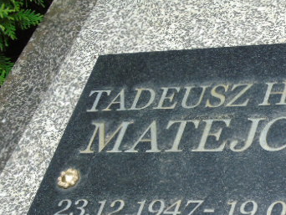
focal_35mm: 116
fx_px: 959
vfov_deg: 12.7
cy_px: 197
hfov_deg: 16.8
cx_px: 227
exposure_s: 1/80
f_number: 4.5
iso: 80
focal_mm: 11
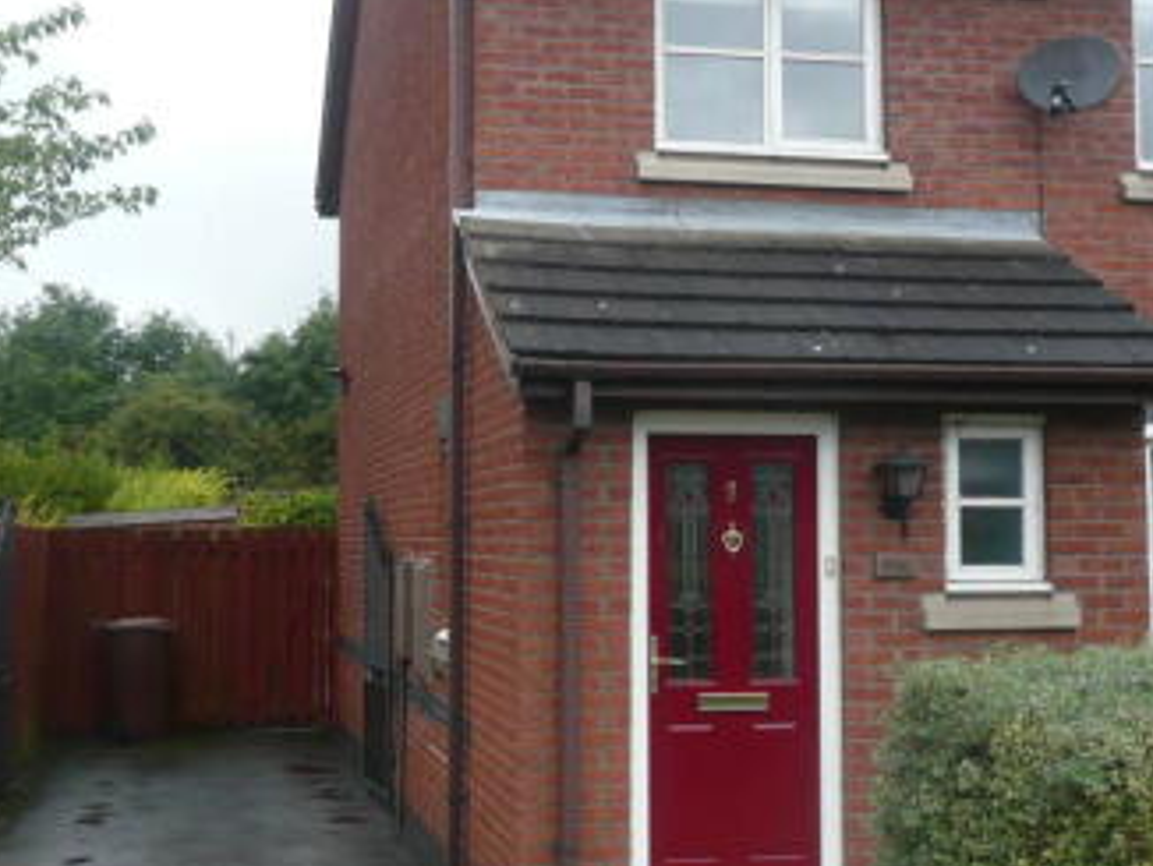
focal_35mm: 50
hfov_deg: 38.2
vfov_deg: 29.1
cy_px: 391
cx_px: 550
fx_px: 1667
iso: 100
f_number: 3.3
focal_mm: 4.6
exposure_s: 1/160
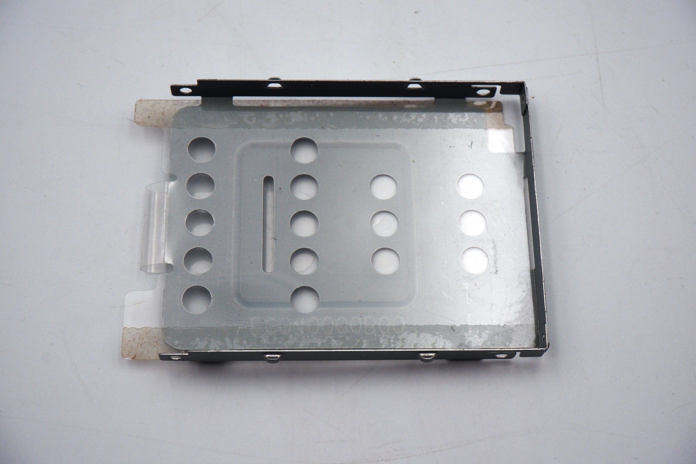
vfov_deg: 23.8
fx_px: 1102
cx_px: 348
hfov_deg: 35.1
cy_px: 232
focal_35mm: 57
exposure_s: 1/500
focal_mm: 38.5
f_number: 9
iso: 800
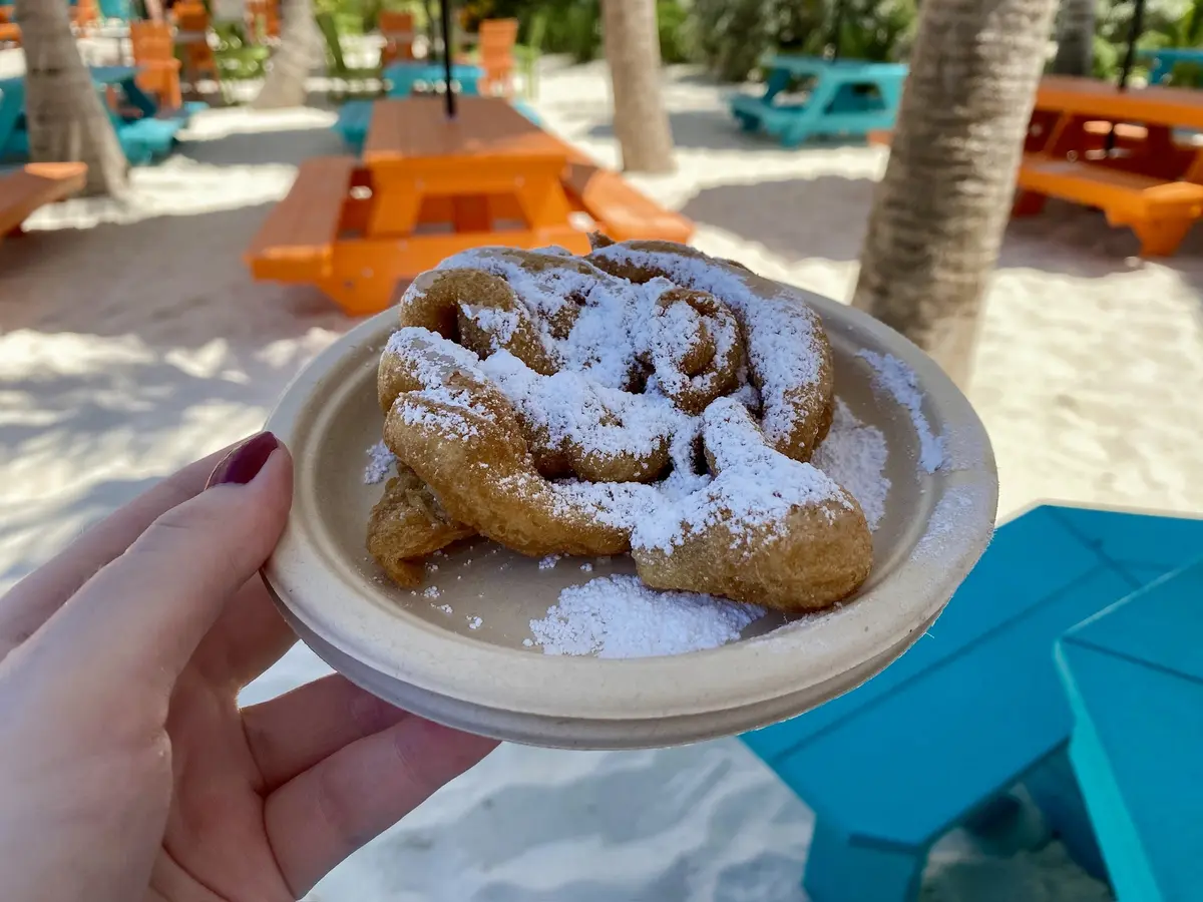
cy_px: 451
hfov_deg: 67.3
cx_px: 602
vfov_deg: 53.1
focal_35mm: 26
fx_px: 904
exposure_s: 1/1629
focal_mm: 4.25
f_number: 1.8
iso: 32
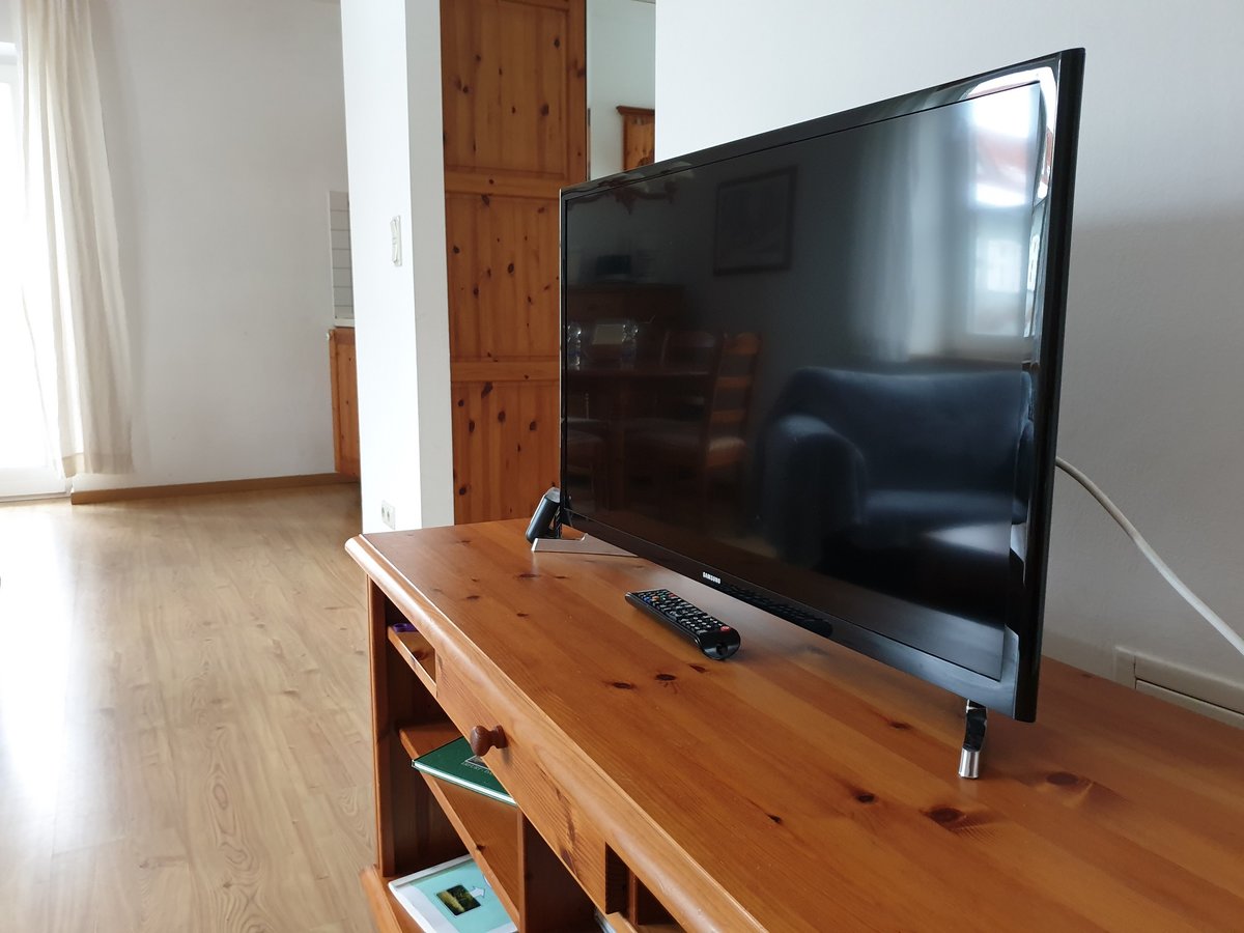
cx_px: 622
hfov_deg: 67.3
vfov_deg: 53.1
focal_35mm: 26
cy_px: 466
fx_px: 934
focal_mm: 4.3
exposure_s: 1/43
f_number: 1.5
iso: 250
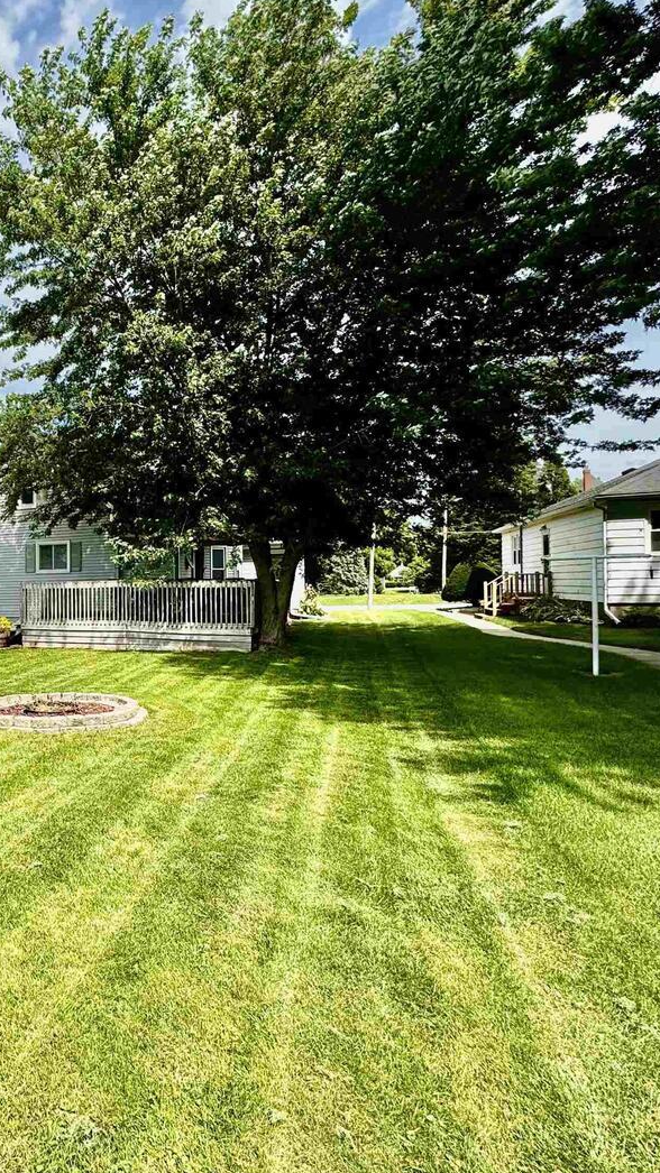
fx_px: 654
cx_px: -11
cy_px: 585
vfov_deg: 83.9
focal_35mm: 21
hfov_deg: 44.8
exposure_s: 1/2083
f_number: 2.2
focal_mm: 2.22
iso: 50
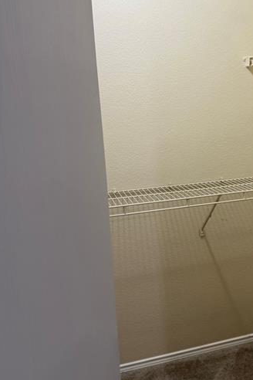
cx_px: 202
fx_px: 411
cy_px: 184
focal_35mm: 39
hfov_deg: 33.2
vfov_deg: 49.5
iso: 125
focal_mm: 6.76
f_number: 1.78
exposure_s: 1/60
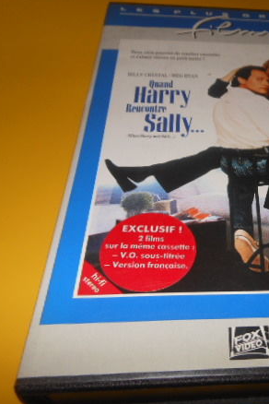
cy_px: 201
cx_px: 252
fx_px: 426
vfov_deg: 50.7
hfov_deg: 32.9
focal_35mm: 38
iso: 80
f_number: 10.2
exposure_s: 1/25
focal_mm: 4.5
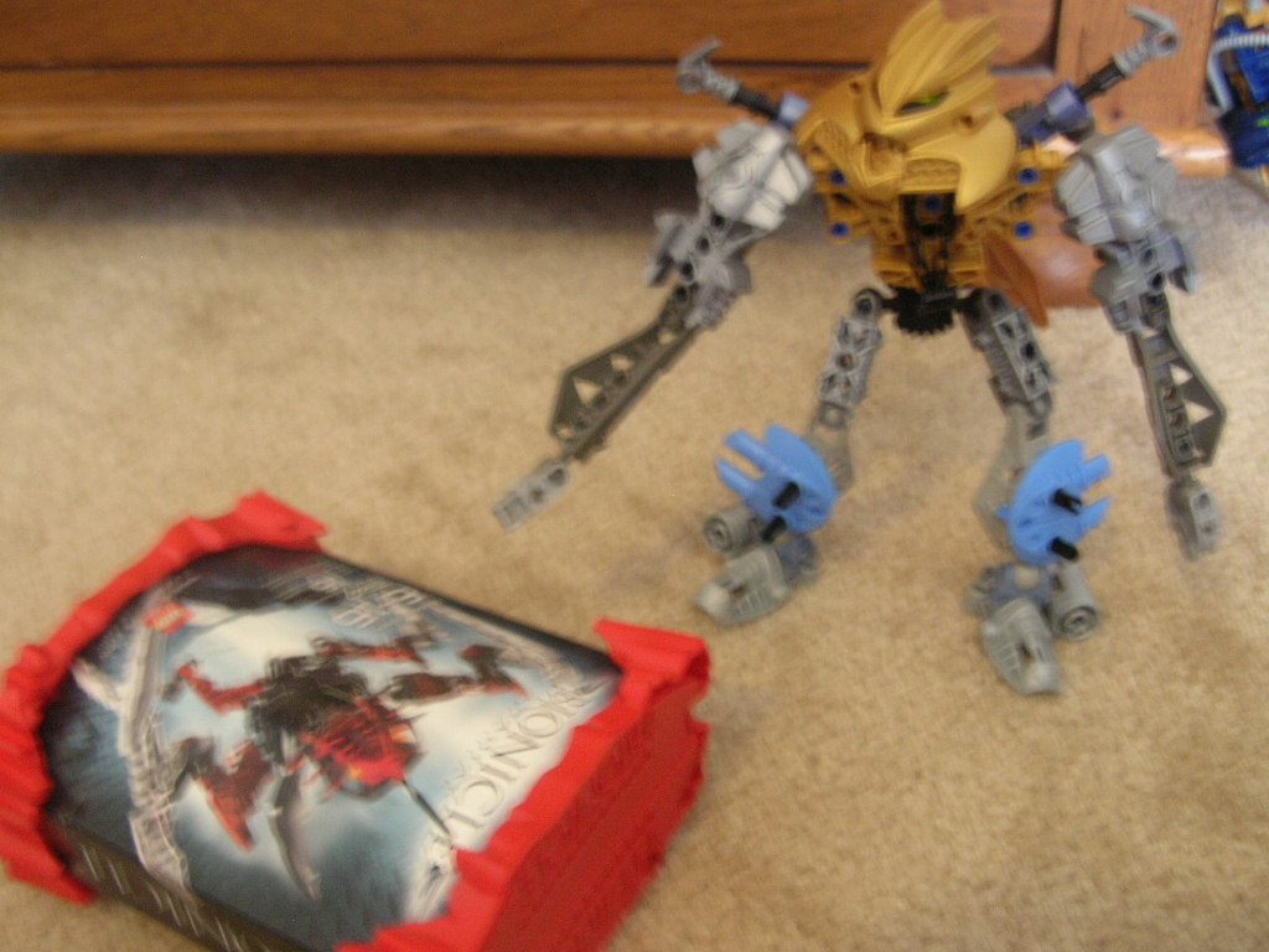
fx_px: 1356
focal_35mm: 37
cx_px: 634
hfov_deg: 50.1
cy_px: 476
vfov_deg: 38.7
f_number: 2.7
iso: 130
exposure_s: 1/3.8
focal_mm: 6.2
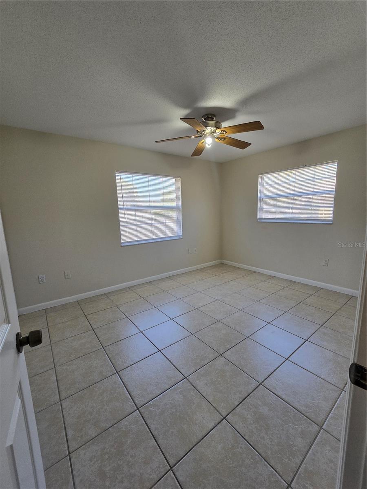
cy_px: 244
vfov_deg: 106.2
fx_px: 184
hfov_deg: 89.9
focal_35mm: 13
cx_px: 184
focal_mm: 2.2
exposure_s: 1/120
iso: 100
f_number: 2.2
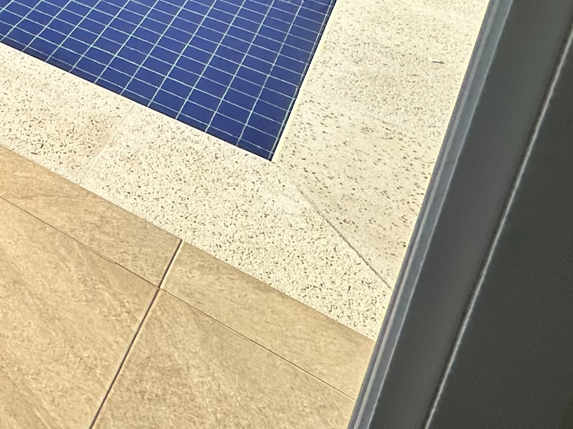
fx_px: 811
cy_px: -214
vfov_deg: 23.7
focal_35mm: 49
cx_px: -293
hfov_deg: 27.0
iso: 40
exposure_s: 1/569
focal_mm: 2.22
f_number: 2.2
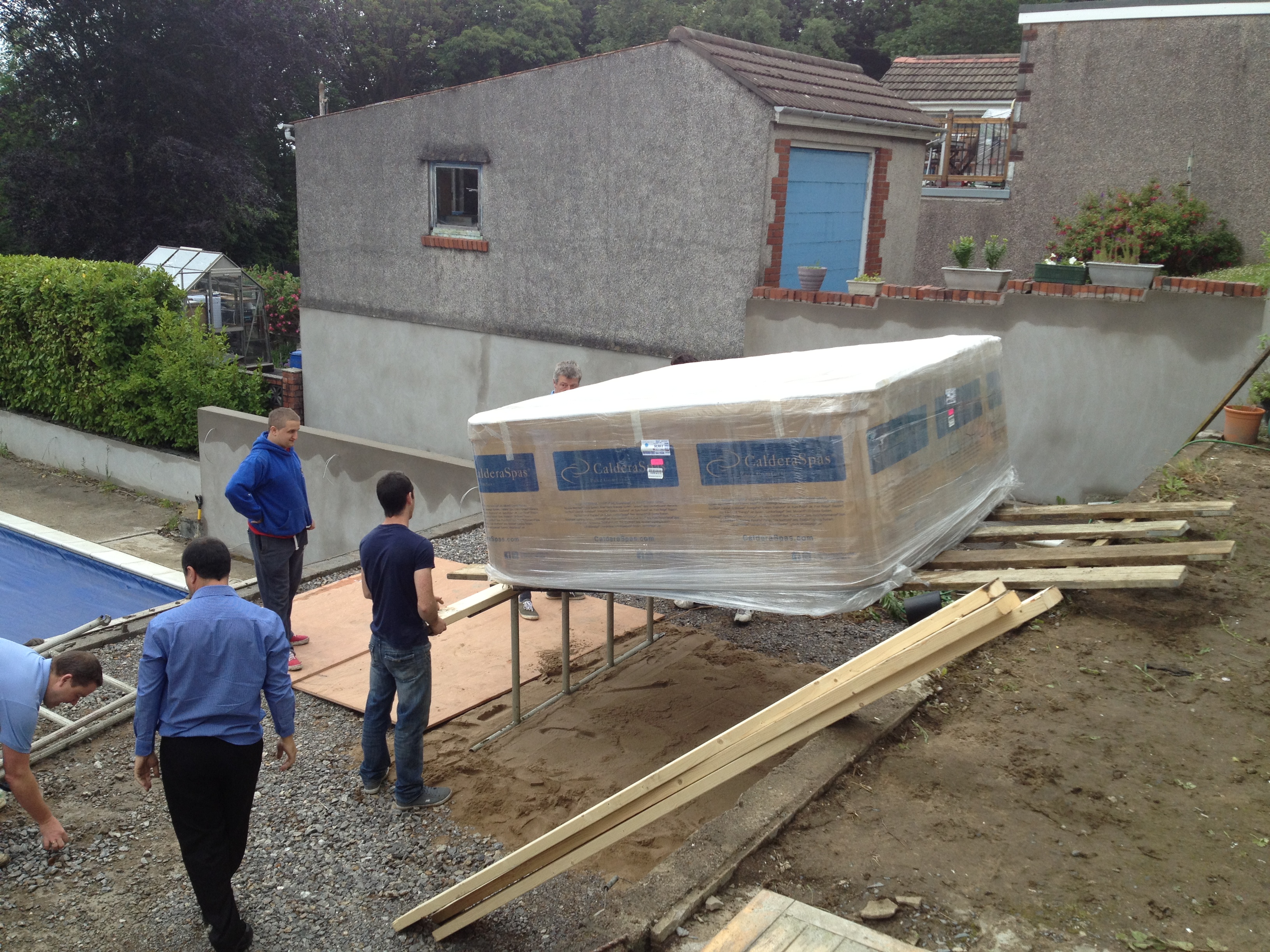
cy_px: 476
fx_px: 1284
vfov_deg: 40.7
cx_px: 635
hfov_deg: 52.6
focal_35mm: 35
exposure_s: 1/428
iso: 50
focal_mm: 4.28
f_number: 2.4
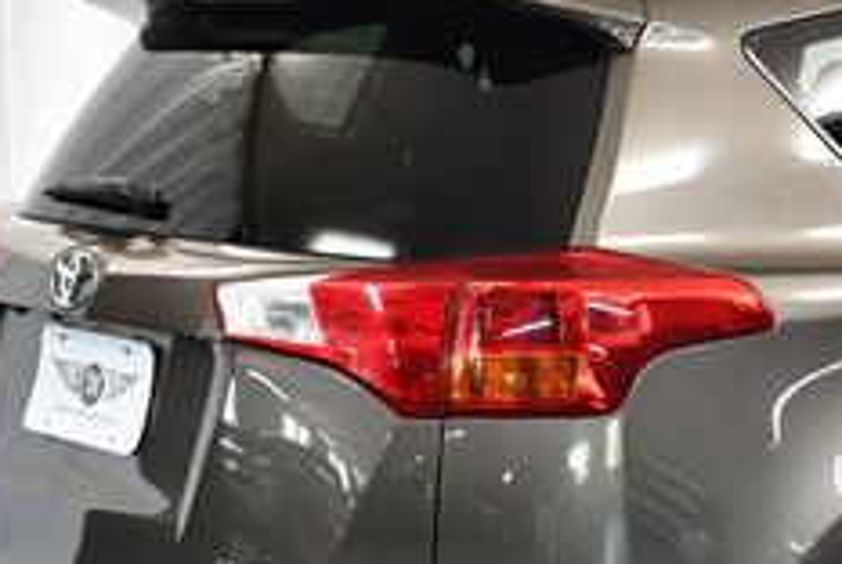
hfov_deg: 20.0
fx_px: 2318
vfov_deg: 13.8
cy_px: 419
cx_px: 820
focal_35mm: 99
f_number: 3.5
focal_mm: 18
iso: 900
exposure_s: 1/125
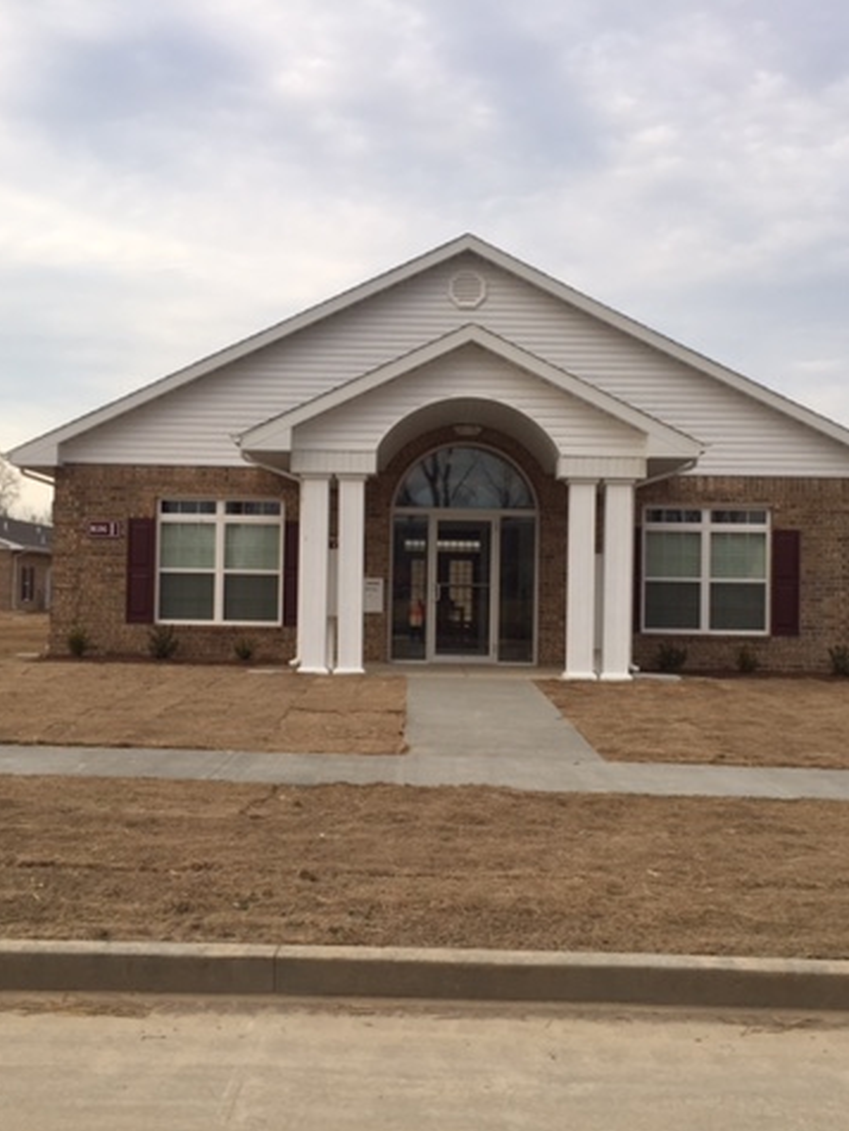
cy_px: 563
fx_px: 1275
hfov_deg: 36.8
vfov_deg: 47.9
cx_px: 402
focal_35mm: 39
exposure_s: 1/370
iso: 32
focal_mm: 4.15
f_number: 2.2
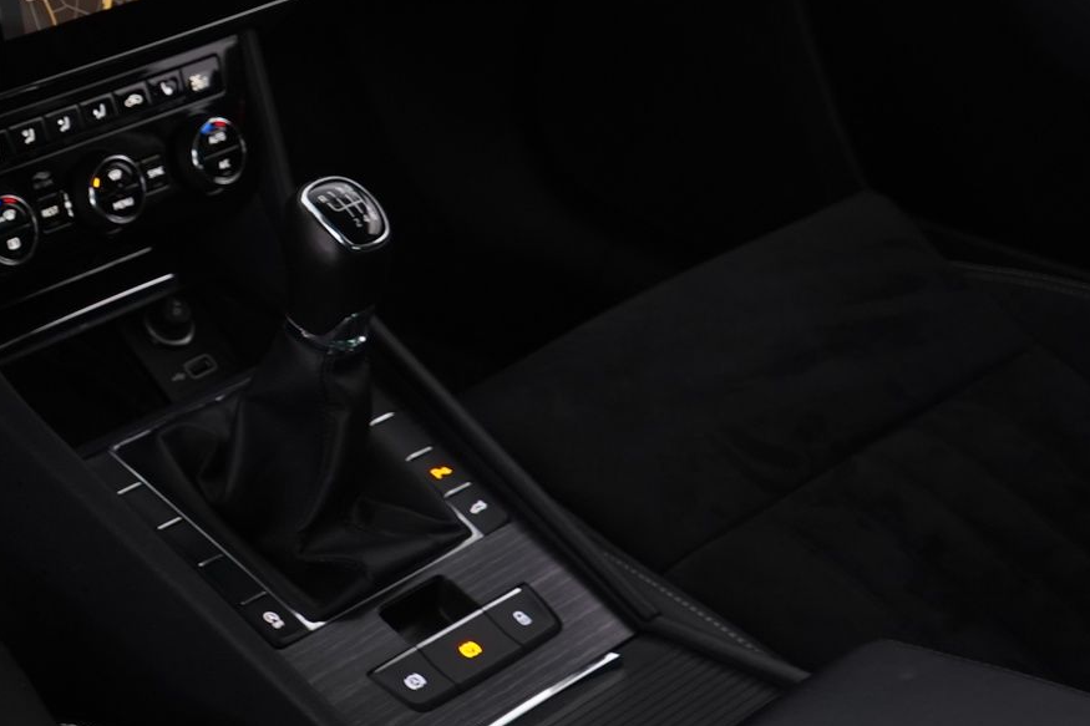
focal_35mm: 80
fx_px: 2422
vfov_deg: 16.7
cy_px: 16
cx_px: -111
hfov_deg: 23.8
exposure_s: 1/10
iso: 1000
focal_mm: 28
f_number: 5
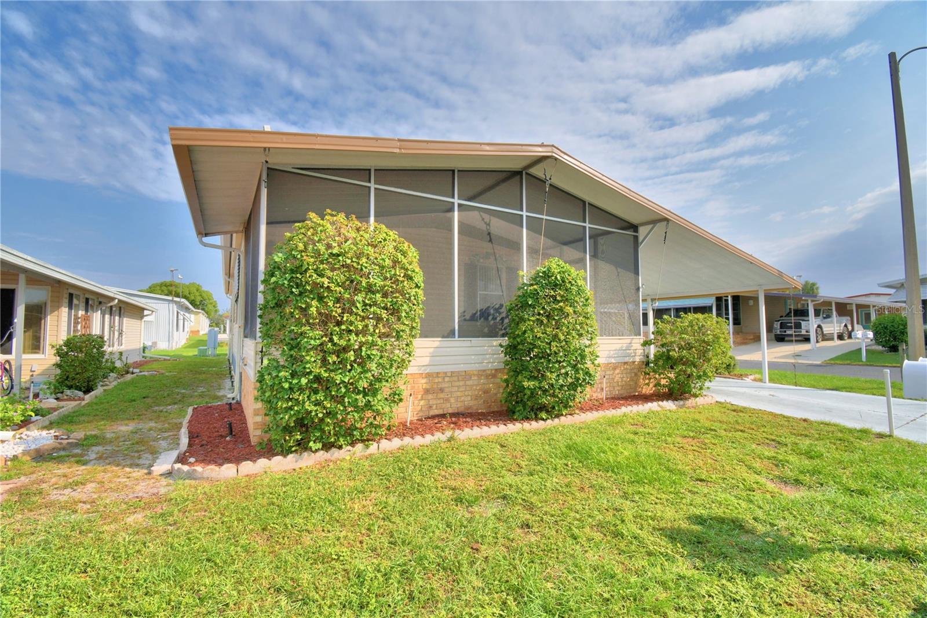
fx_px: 386
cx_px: 464
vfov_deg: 77.3
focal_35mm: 15
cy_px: 309
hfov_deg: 100.4
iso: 100
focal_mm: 10
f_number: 10
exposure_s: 1/250
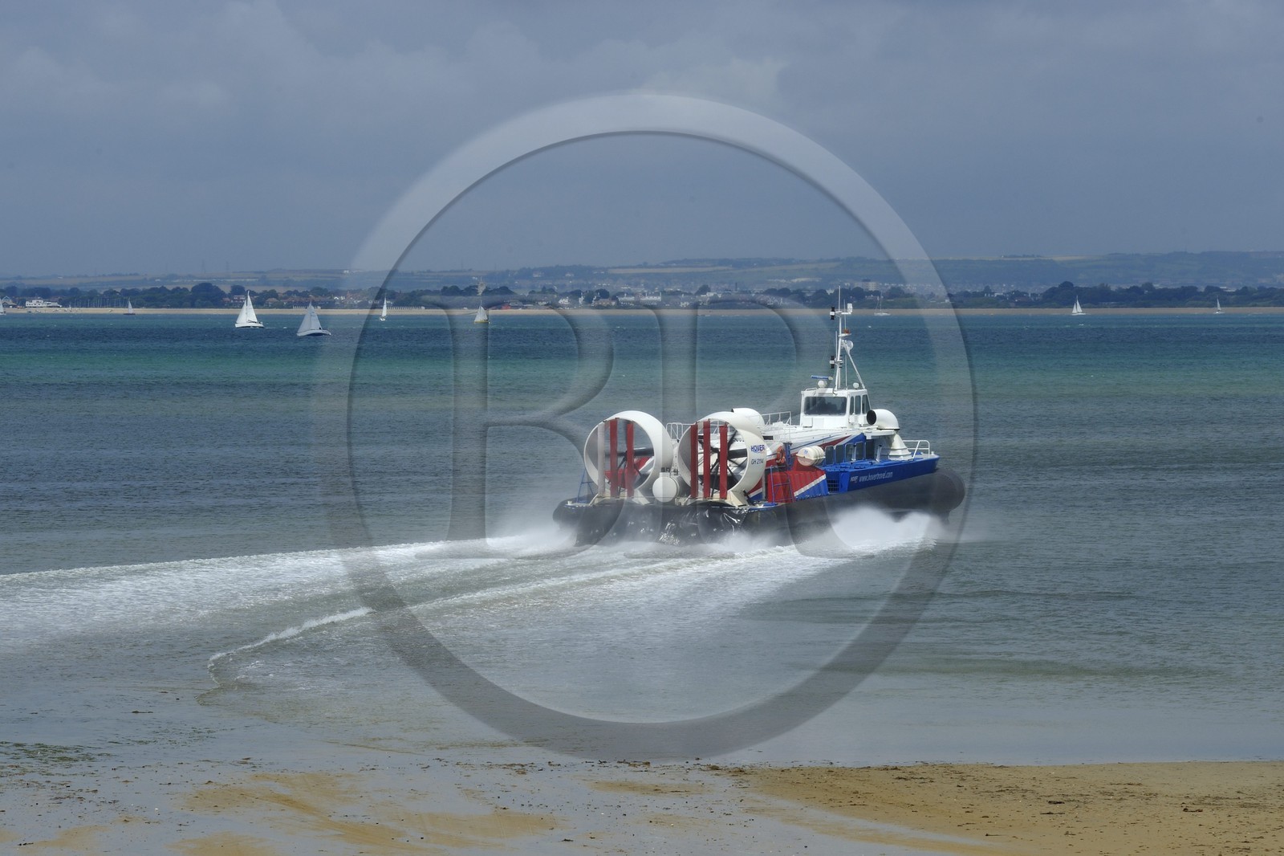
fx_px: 5170
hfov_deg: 14.2
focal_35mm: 145
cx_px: 642
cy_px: 428
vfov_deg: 9.5
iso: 200
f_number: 14
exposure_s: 1/400
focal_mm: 145
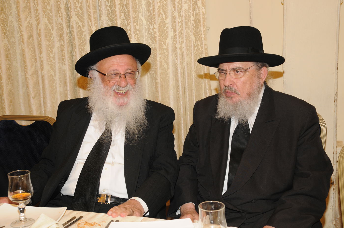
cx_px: 172
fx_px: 487
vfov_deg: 26.4
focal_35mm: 51
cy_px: 114
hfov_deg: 38.9
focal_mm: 34
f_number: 5.6
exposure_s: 1/60
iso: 400
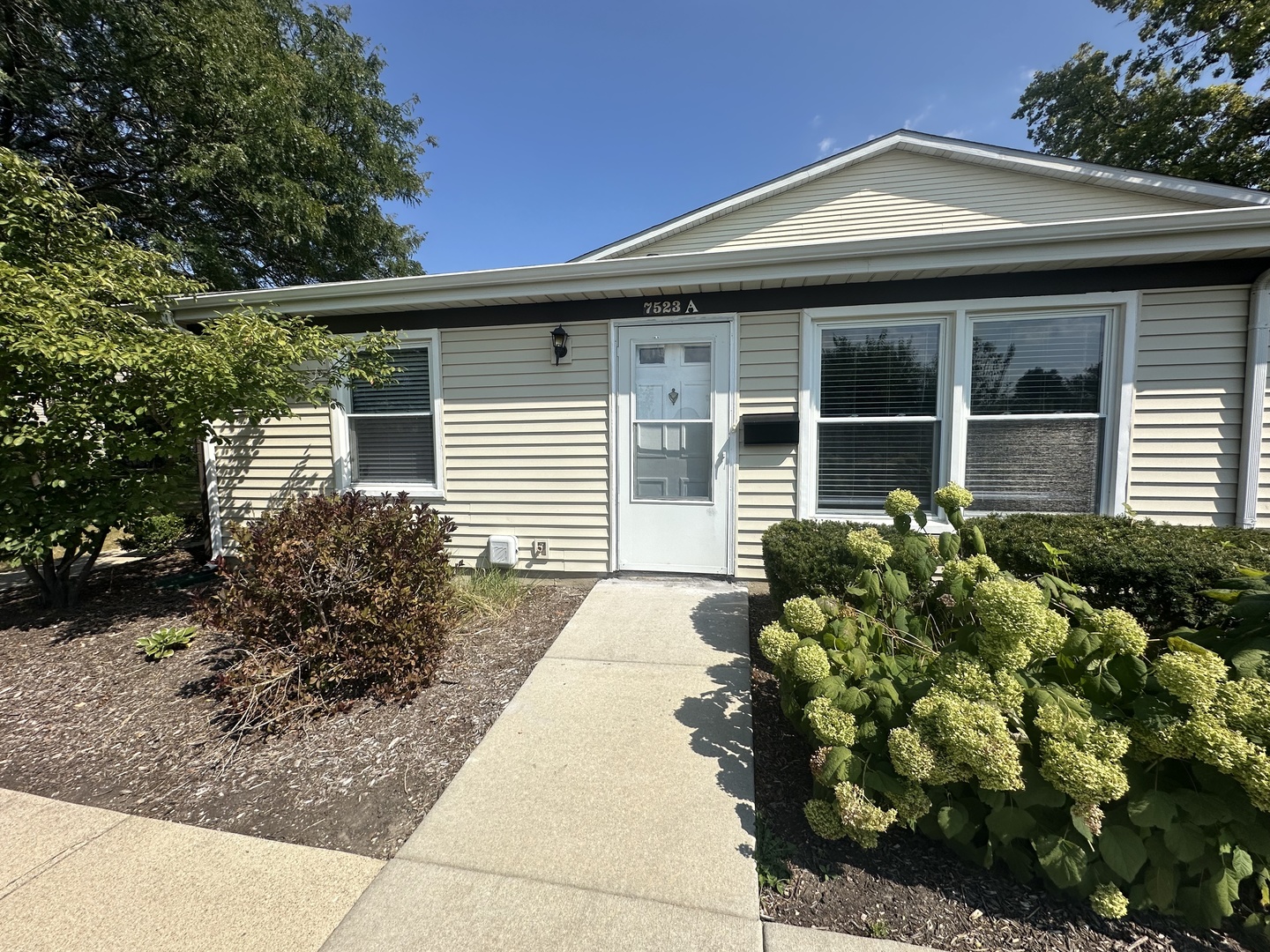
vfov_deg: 85.7
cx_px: 635
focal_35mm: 14
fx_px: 514
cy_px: 476
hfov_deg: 102.1
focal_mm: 2.22
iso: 40
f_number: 2.2
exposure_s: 1/2817
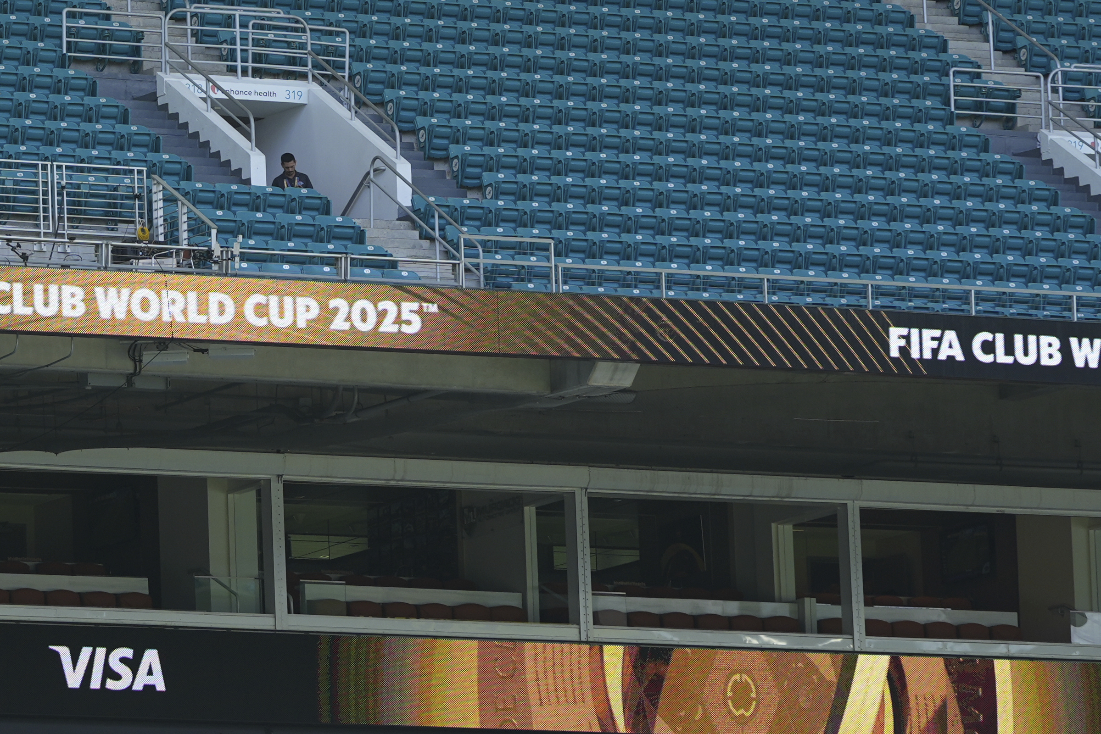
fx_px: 10185
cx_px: 35
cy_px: -36
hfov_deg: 6.2
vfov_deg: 4.1
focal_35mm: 333
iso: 250
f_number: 4
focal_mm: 136
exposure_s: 1/640
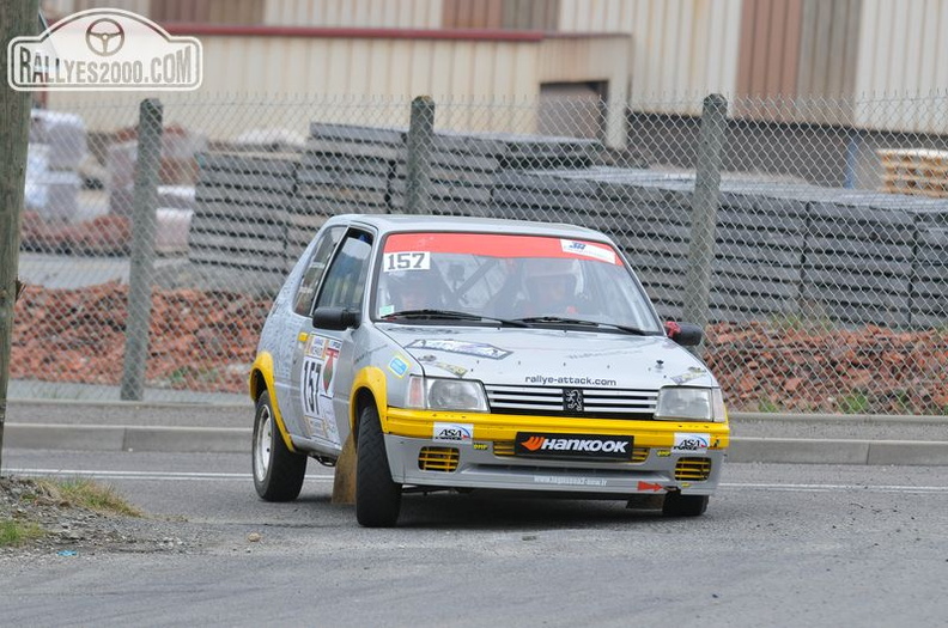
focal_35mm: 315
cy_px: 314
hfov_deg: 6.6
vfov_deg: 4.3
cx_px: 474
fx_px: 8280
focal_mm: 210
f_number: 6.3
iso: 800
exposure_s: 1/800
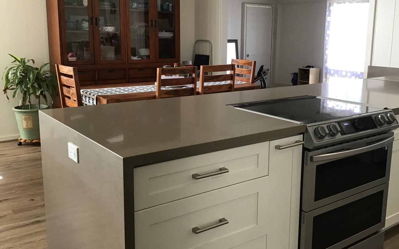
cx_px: 222
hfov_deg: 52.6
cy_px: 105
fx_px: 402
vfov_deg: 34.4
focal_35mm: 37
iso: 64
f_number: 2.4
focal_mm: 3.3
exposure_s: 1/30
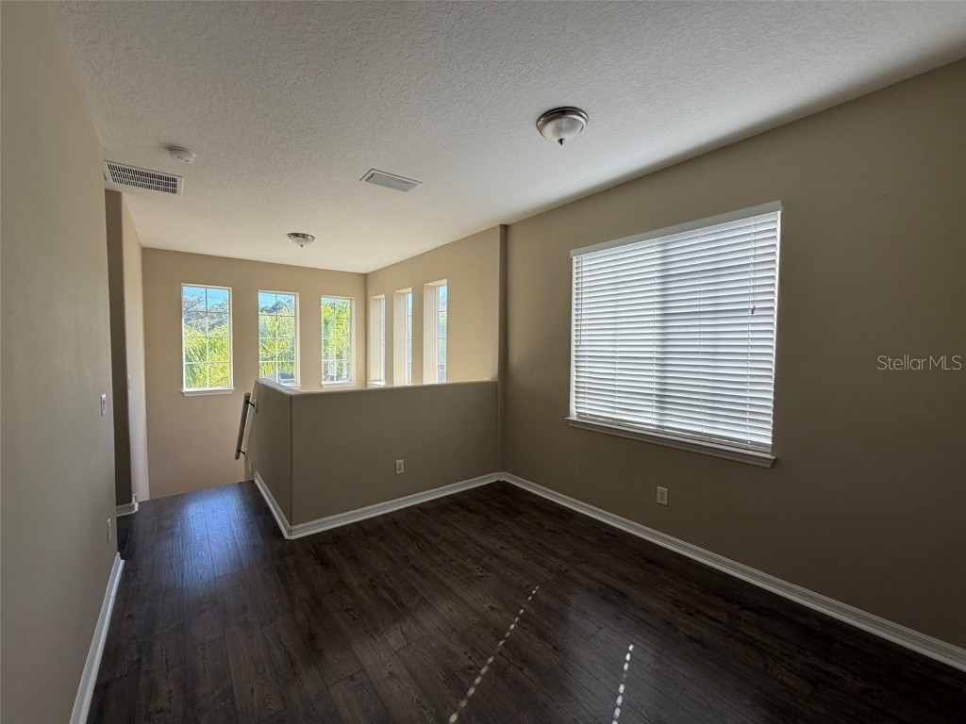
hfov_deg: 102.1
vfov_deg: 85.7
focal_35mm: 14
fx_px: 391
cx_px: 483
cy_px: 362
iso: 40
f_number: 2.2
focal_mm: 2.22
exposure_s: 1/136
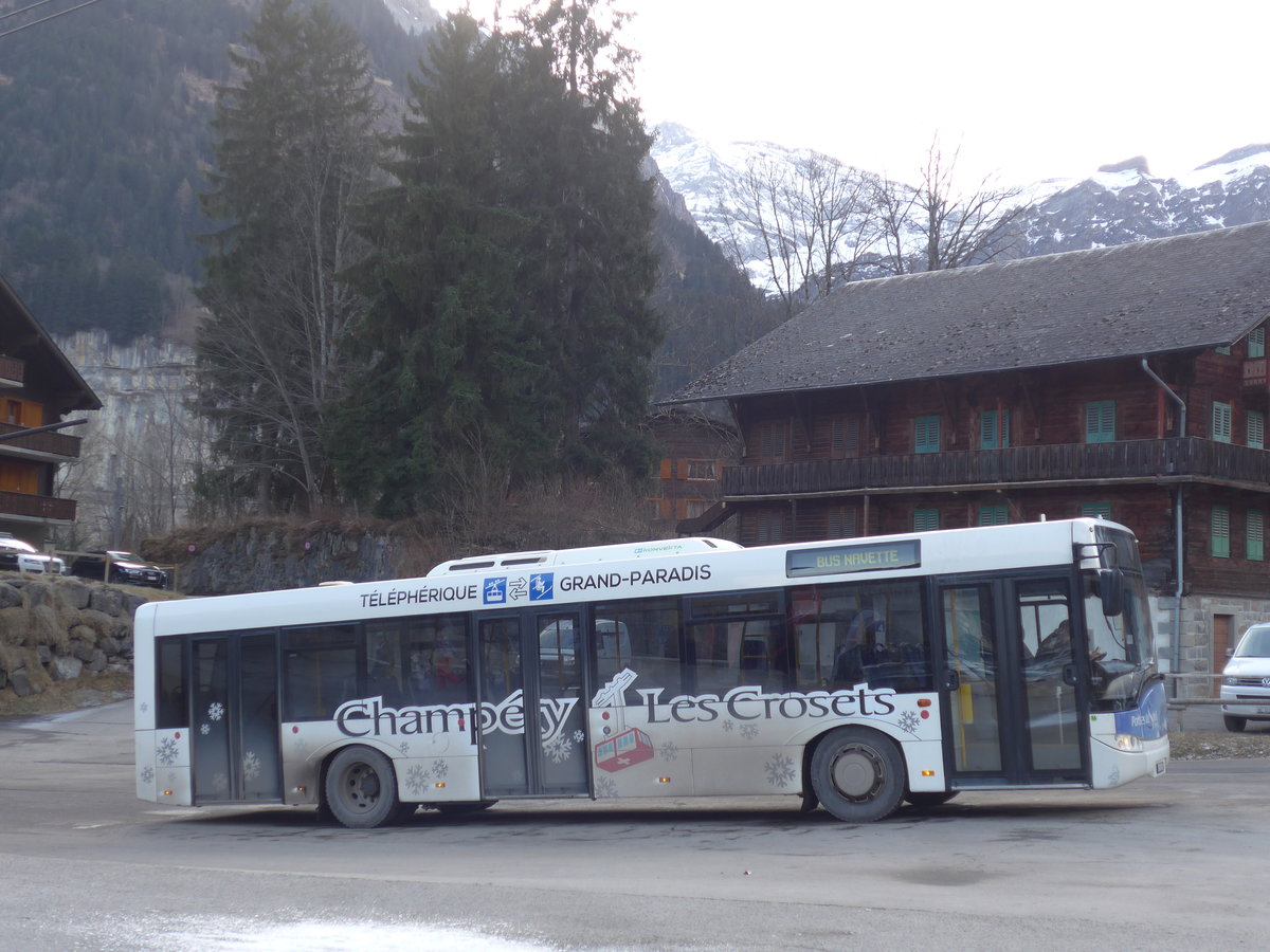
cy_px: 476
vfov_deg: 31.5
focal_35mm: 46
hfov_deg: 41.2
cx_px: 635
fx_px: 1688
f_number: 3
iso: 80
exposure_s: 1/160
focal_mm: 9.5
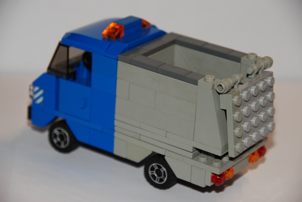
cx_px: 151
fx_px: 1197
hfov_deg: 14.4
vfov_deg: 9.7
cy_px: 101
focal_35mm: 142
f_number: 5.6
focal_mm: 95
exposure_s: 1/60
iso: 400
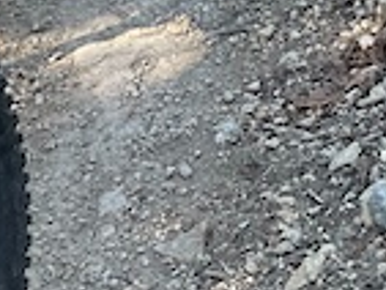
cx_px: 312
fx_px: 1641
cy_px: -405
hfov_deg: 13.4
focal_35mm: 147
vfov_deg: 9.1
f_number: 1.6
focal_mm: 4.2
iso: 32
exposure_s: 1/171
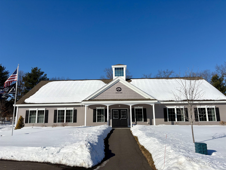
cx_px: 113
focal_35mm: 26
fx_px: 170
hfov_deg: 67.3
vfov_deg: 53.1
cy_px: 85
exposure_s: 1/10101
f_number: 1.6
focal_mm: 5.96
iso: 50
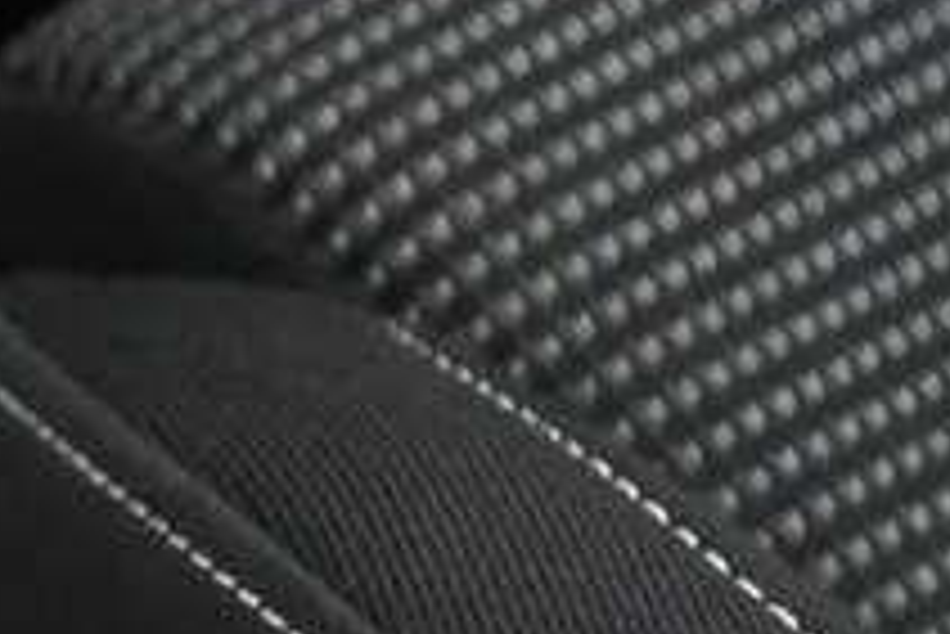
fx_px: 11751
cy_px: -9
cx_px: -1508
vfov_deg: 3.1
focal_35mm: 445
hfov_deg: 4.5
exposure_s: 1/20
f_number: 4
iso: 4000
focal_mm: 58
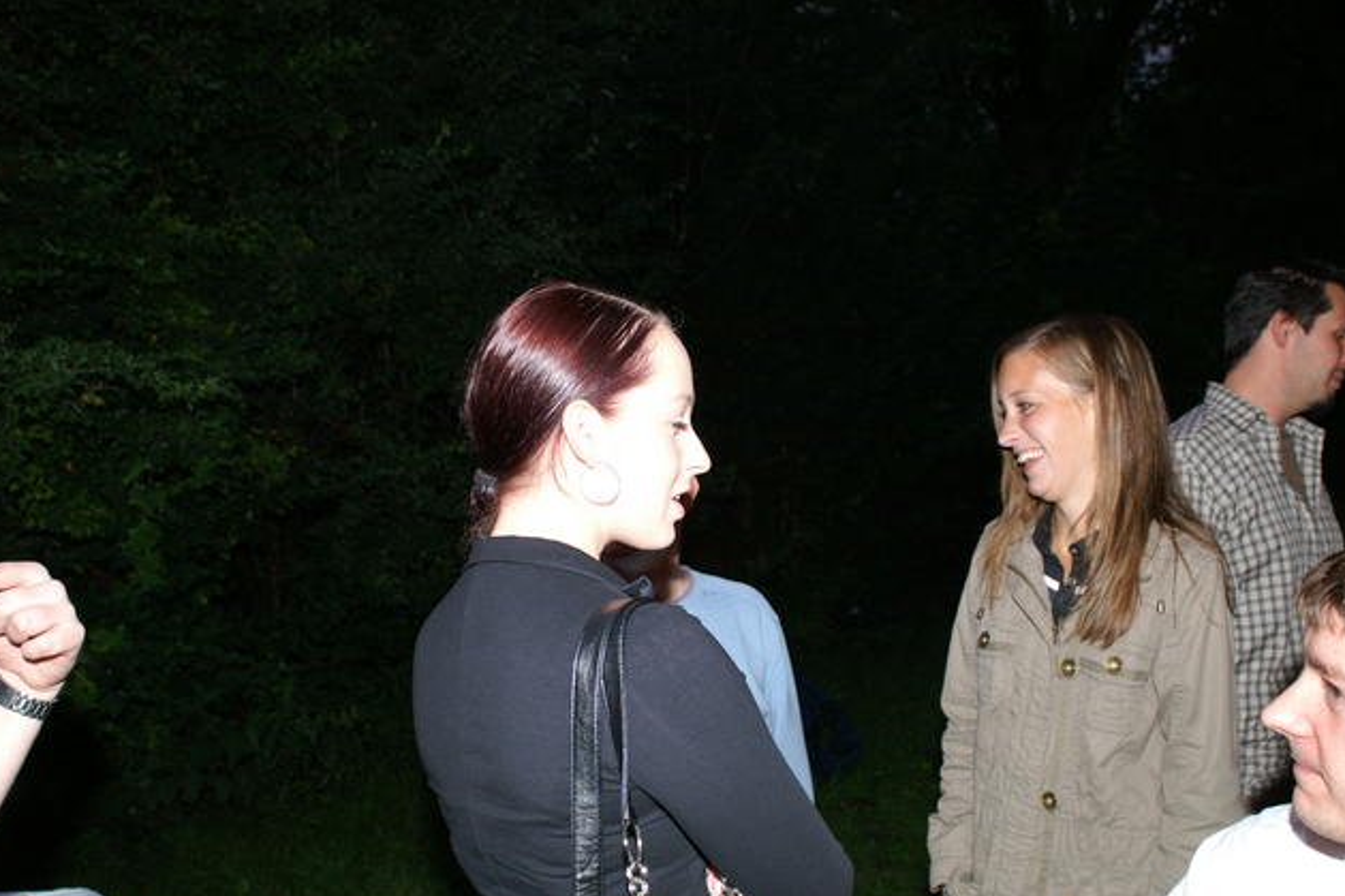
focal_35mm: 61
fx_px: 2278
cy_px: 451
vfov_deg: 22.2
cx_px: 669
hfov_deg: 32.9
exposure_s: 1/60
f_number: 5.6
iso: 400
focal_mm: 40
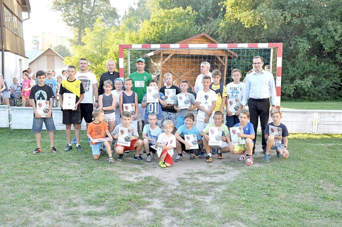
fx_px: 356
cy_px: 114
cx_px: 171
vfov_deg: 35.5
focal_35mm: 38
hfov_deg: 51.3
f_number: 6.3
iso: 200
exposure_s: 1/125
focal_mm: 25
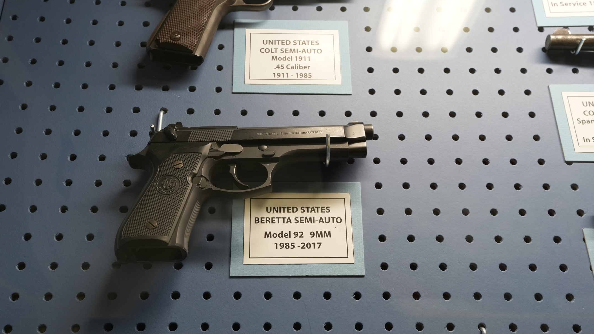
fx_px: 583
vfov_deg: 32.0
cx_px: 298
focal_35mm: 37
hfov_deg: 54.0
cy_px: 189
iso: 1250
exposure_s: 1/40
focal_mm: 35
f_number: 9
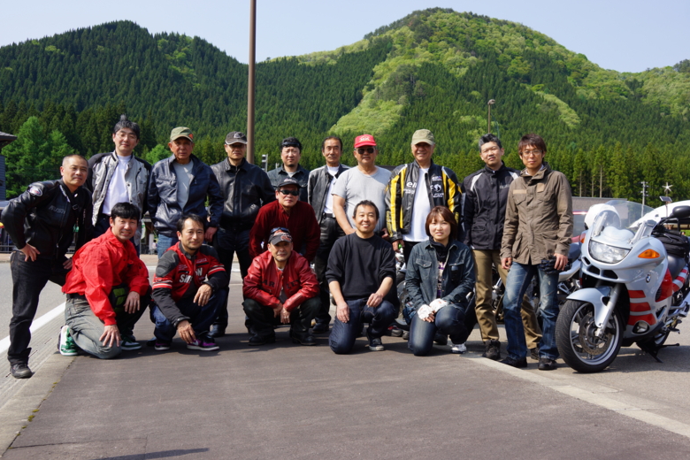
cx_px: 352
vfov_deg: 33.4
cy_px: 233
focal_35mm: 40
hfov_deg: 48.5
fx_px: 767
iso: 100
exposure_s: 1/200
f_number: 8
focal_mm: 26
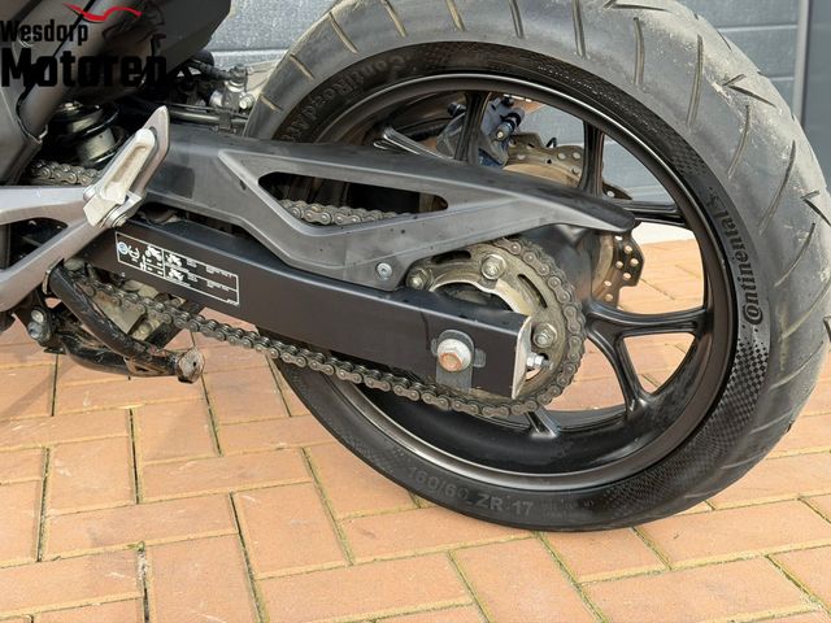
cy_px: 312
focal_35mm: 48
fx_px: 1152
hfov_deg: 39.7
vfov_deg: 30.3
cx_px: 416
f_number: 1.78
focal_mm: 6.76
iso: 64
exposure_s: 1/349
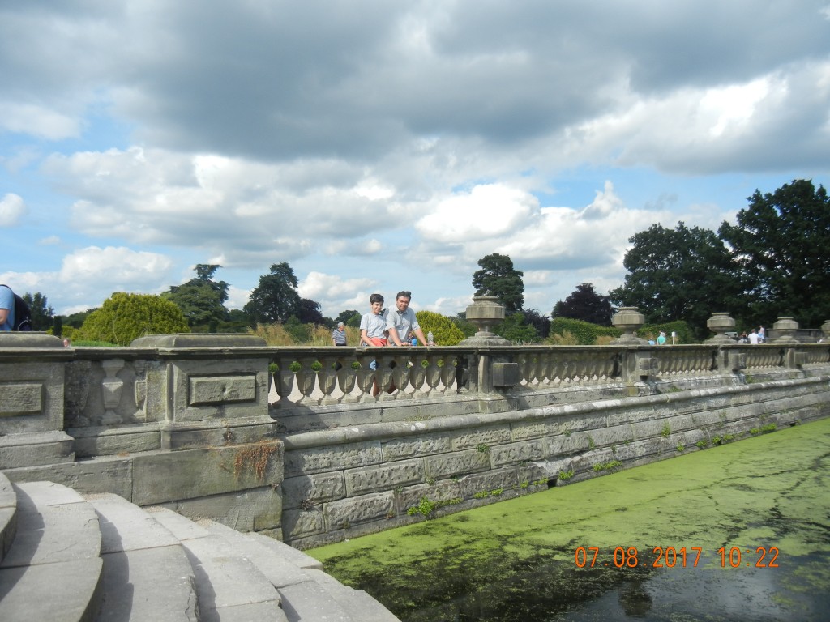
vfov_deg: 46.8
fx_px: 719
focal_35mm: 30
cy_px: 311
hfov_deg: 60.0
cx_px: 415
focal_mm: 5.4
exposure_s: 1/395
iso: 160
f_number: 7
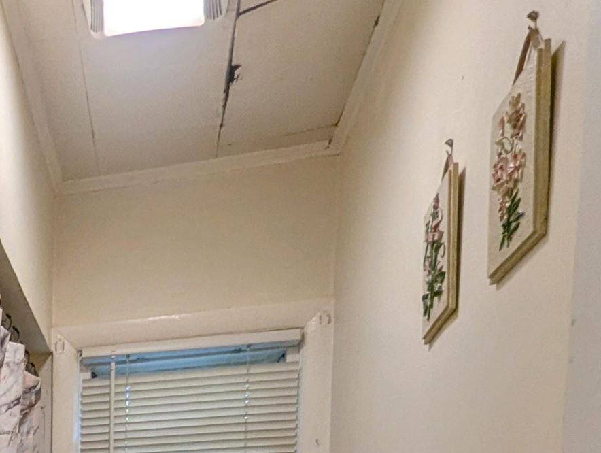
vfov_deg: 24.7
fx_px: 783
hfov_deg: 33.3
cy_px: 684
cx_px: -141
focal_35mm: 45
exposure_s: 1/24
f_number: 2.2
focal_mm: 1.95
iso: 42
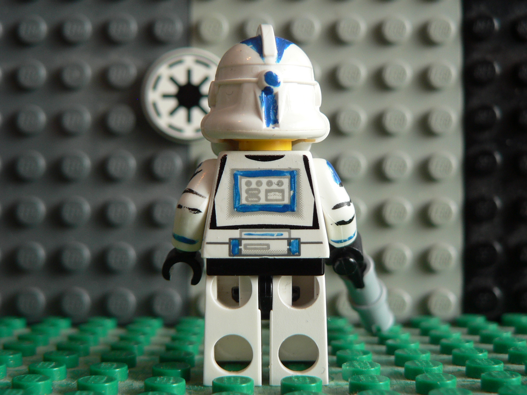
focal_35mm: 54
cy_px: 198
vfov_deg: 27.0
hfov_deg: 35.5
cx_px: 264
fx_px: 822
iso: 100
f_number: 3.2
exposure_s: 1/30
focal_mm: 9.3
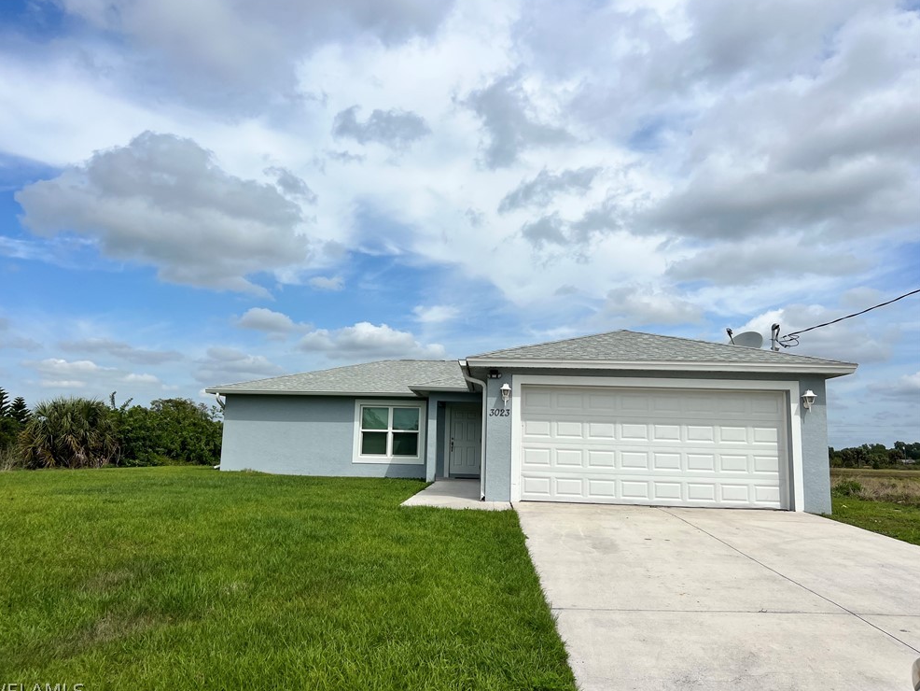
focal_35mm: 27
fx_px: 718
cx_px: 446
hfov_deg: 65.3
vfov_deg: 51.4
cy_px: 348
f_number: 1.5
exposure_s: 1/8696
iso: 50
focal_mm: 5.7
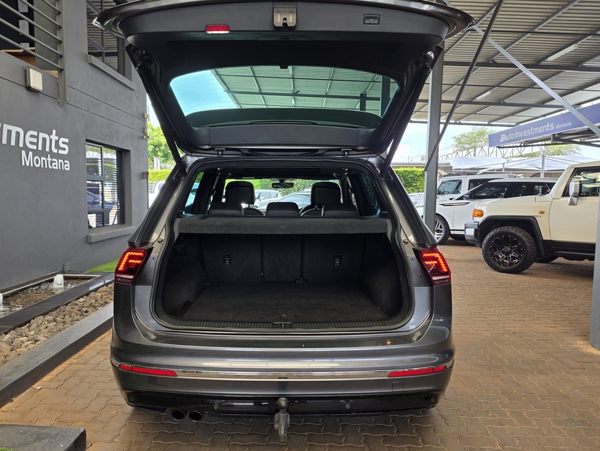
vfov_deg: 54.9
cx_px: 282
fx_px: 433
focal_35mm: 25
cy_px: 232
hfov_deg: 69.3
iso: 12
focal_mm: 6.25
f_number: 1.7
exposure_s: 1/55.5
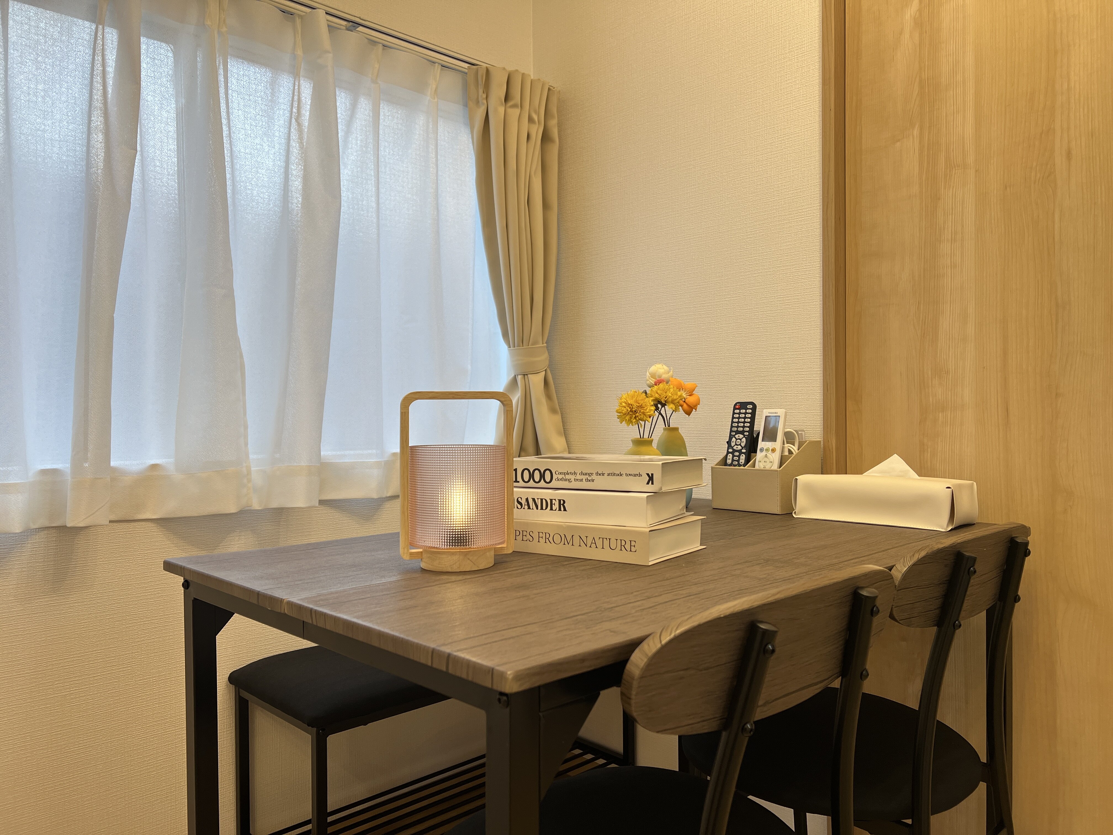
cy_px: 418
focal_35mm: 26
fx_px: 836
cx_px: 556
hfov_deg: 67.3
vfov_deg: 53.1
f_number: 1.5
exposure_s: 1/100
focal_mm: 5.7
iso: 40
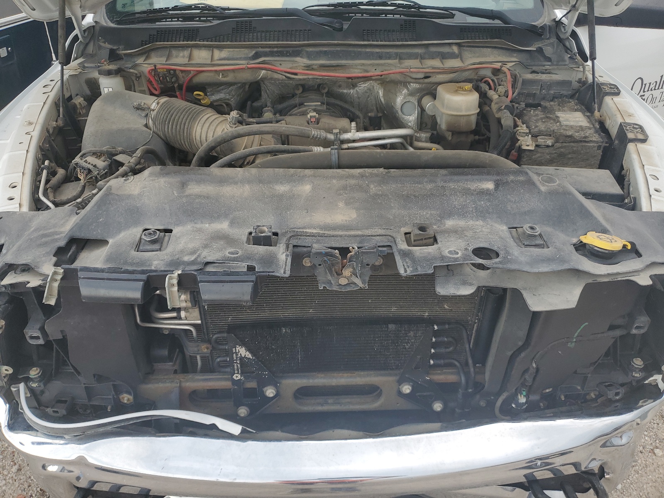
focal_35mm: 26
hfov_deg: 67.3
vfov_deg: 53.1
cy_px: 249
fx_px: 499
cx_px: 332
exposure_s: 1/769
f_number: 1.5
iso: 50
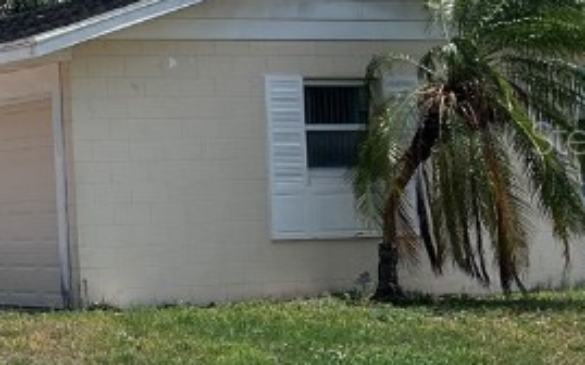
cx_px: -378
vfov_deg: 12.4
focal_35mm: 105
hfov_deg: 17.2
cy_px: 137
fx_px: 1674
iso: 50
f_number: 1.5
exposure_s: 1/6211
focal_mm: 5.7
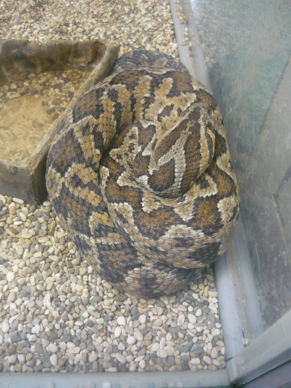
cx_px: 146
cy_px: 194
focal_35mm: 33
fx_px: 370
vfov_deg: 55.4
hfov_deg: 42.9
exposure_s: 1/13
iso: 400
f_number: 2.8
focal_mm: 5.5
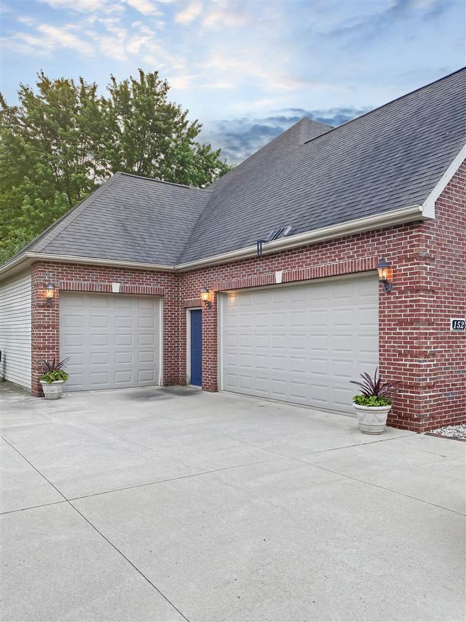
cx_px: 233
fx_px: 467
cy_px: 311
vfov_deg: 67.3
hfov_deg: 53.1
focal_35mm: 26
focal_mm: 4.25
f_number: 1.8
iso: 32
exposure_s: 1/122
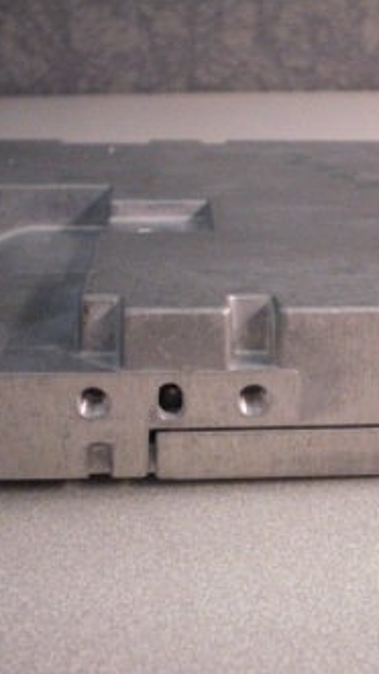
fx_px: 1001
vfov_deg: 37.2
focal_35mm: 56
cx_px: 263
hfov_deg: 21.3
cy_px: 338
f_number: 3.1
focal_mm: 6.3
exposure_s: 1/50
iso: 800
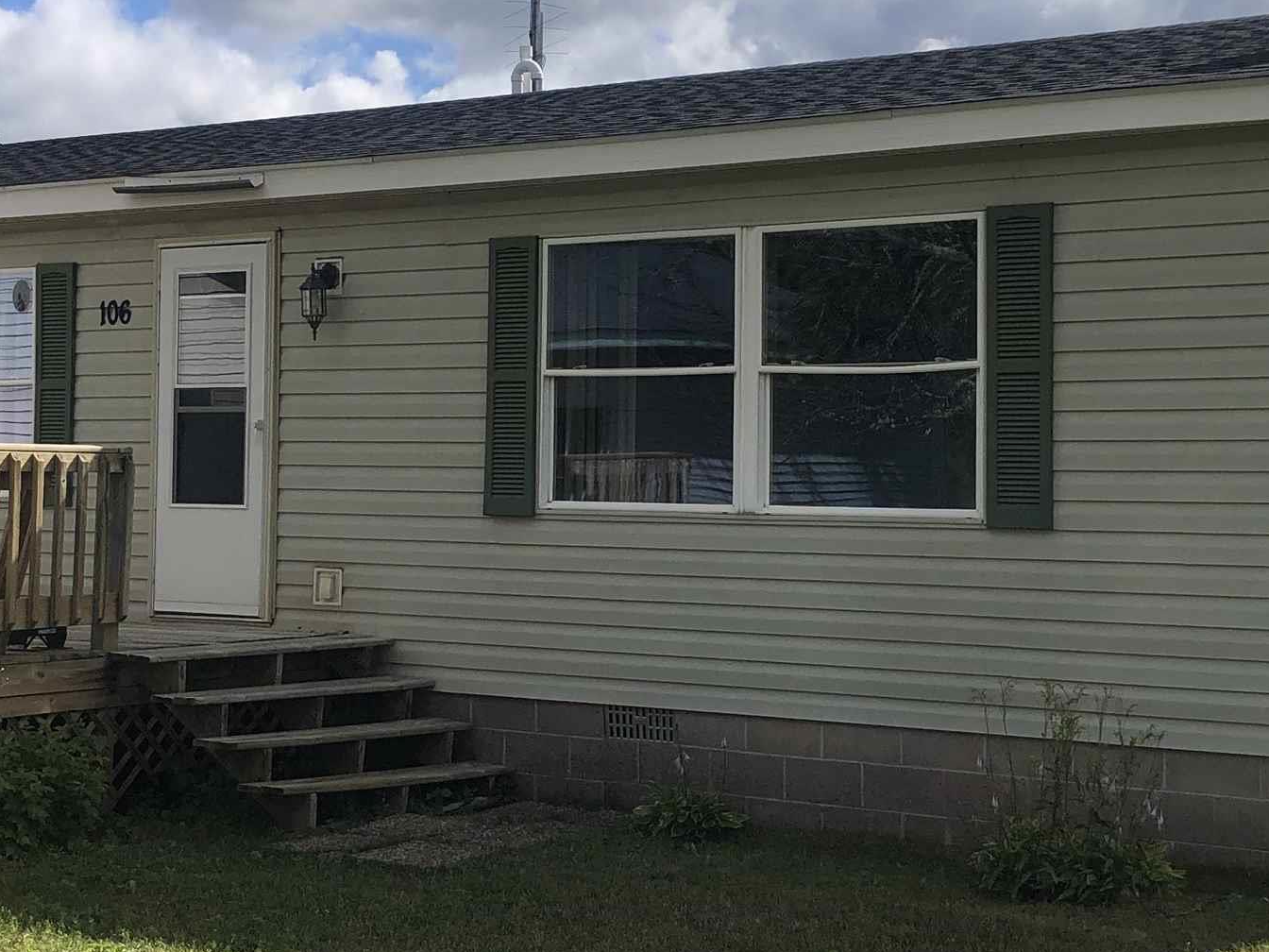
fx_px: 2346
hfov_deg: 30.3
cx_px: 647
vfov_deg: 22.9
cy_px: 405
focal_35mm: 64
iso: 20
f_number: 1.8
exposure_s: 1/2667
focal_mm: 3.99
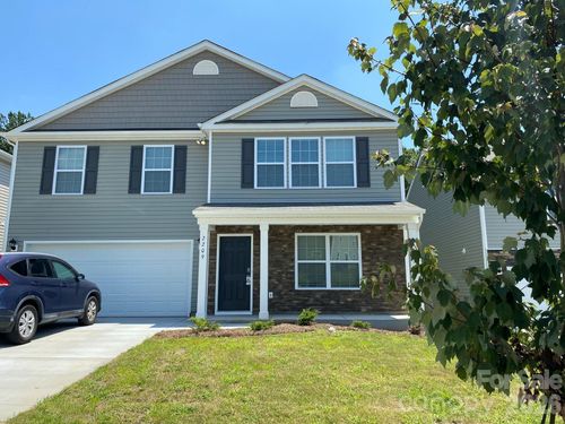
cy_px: 212
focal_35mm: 26
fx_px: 424
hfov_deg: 67.3
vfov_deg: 53.1
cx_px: 282
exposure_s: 1/1838
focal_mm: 4.25
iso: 32
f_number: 1.8
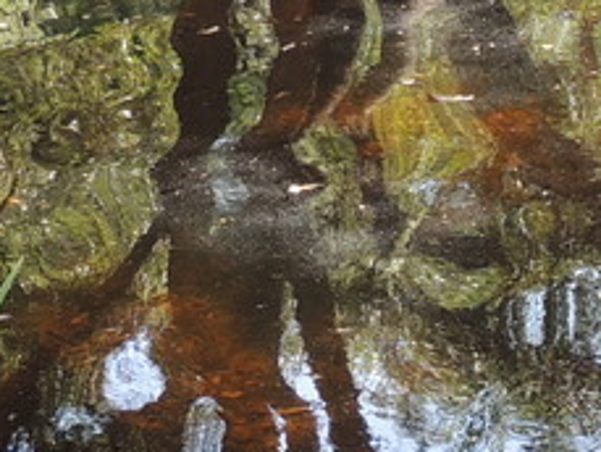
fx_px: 2328
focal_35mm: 134
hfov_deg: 14.6
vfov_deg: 11.1
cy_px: 273
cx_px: 512
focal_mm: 4.3
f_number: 3
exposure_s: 1/80
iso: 100
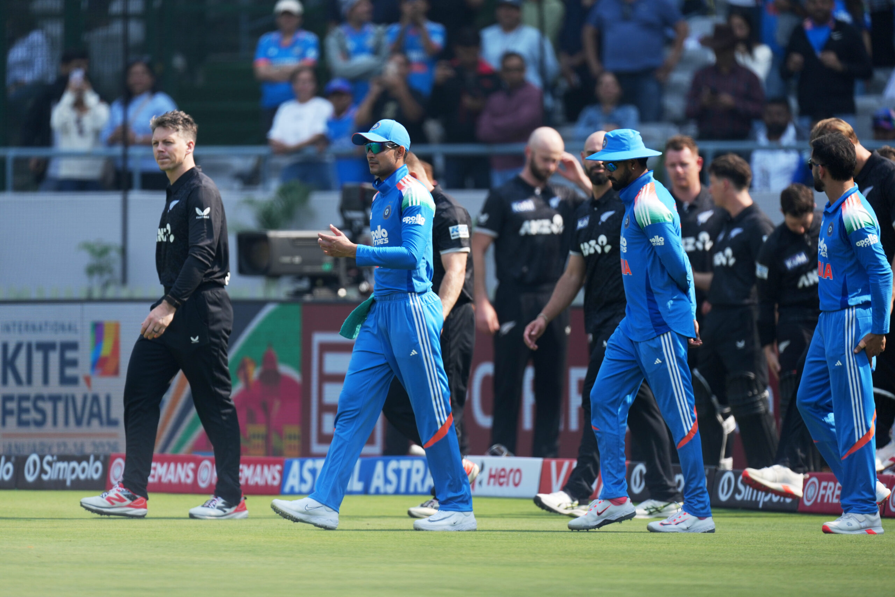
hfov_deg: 3.4
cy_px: 298
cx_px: 448
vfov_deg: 2.3
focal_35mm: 600
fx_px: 14916
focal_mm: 600
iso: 400
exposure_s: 1/2000
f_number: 4
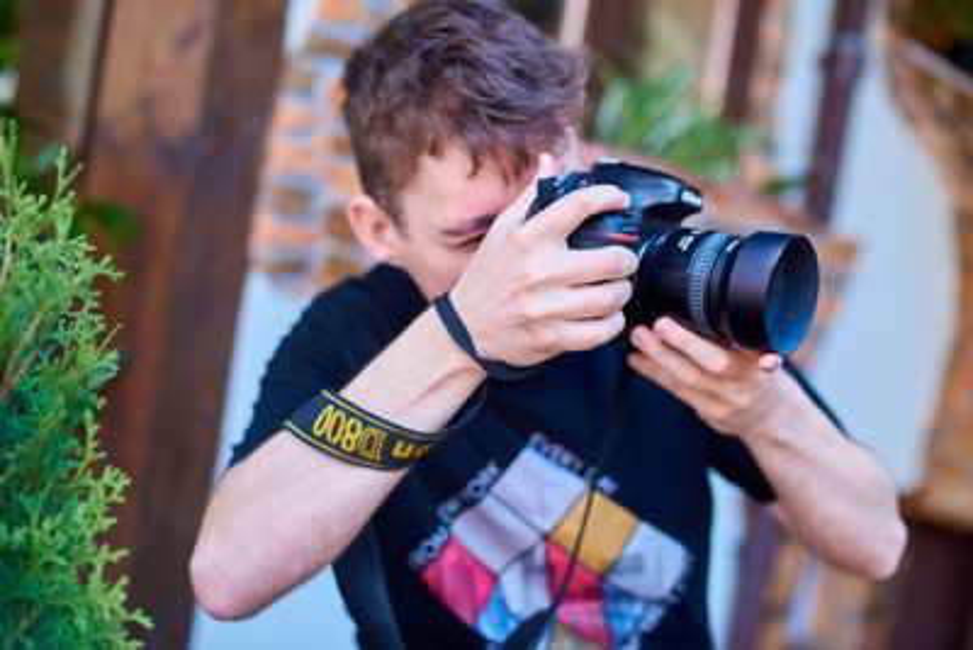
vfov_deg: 27.0
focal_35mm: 50
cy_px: 325
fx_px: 1352
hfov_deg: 39.6
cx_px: 486
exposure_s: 1/1000
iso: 400
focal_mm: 50
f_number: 2.8
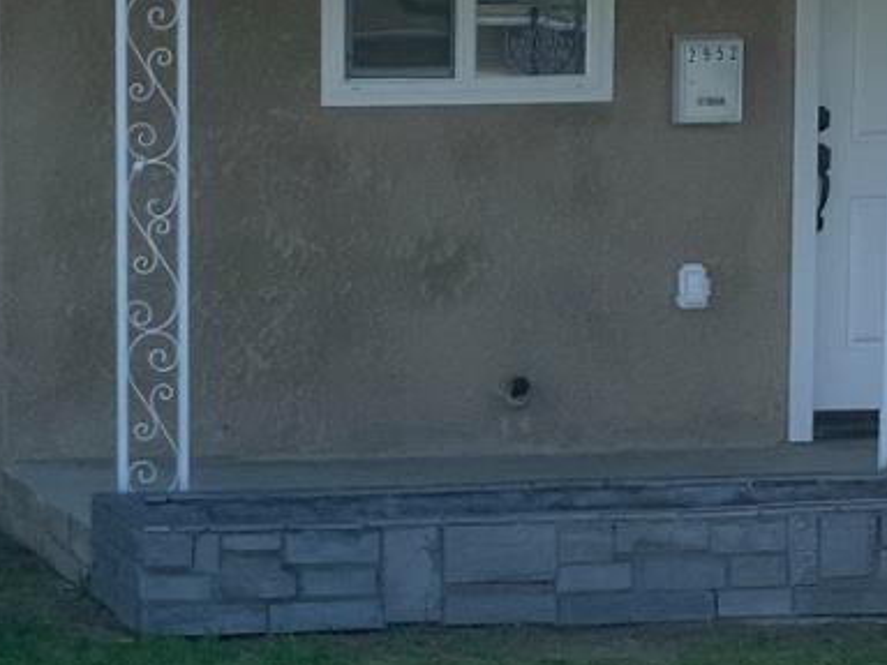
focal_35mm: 121
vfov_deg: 12.2
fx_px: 3101
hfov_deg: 15.6
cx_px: -226
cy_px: 463
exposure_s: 1/727
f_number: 2.4
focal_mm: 3.3
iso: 25
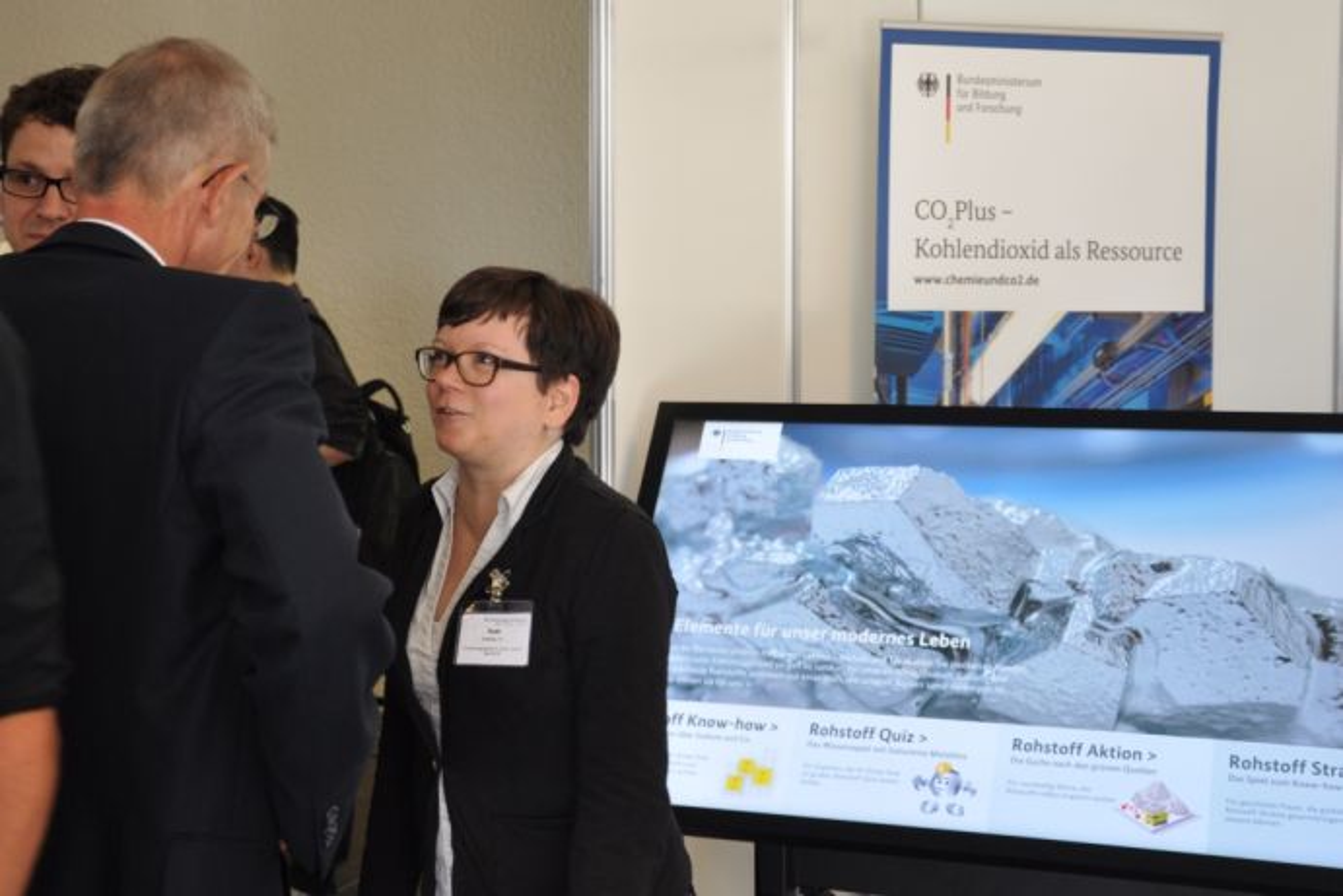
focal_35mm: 48
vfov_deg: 28.1
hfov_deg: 41.1
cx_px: 672
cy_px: 448
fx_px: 1791
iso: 560
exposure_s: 1/60
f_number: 4.2
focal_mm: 32
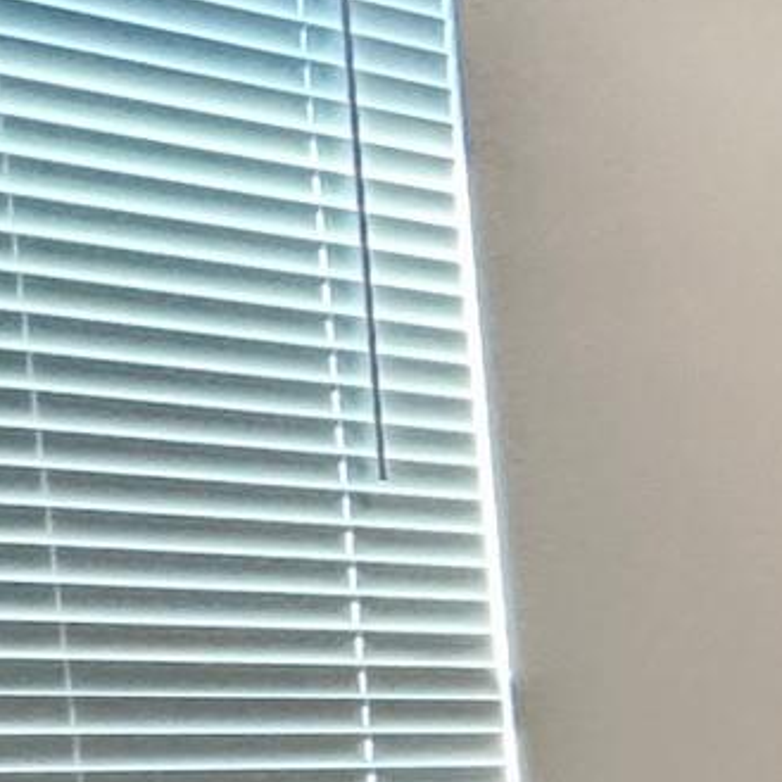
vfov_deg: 21.0
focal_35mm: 77
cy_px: 934
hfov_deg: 13.5
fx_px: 1968
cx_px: 2030
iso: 250
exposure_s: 1/120
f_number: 2.2
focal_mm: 2.22
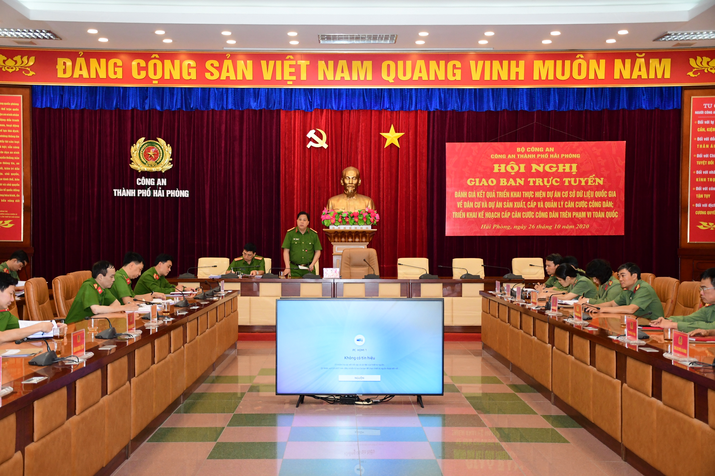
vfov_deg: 29.9
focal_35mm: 45
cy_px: 238
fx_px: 894
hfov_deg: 43.6
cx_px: 358
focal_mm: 30
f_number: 4
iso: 2000
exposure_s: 1/200
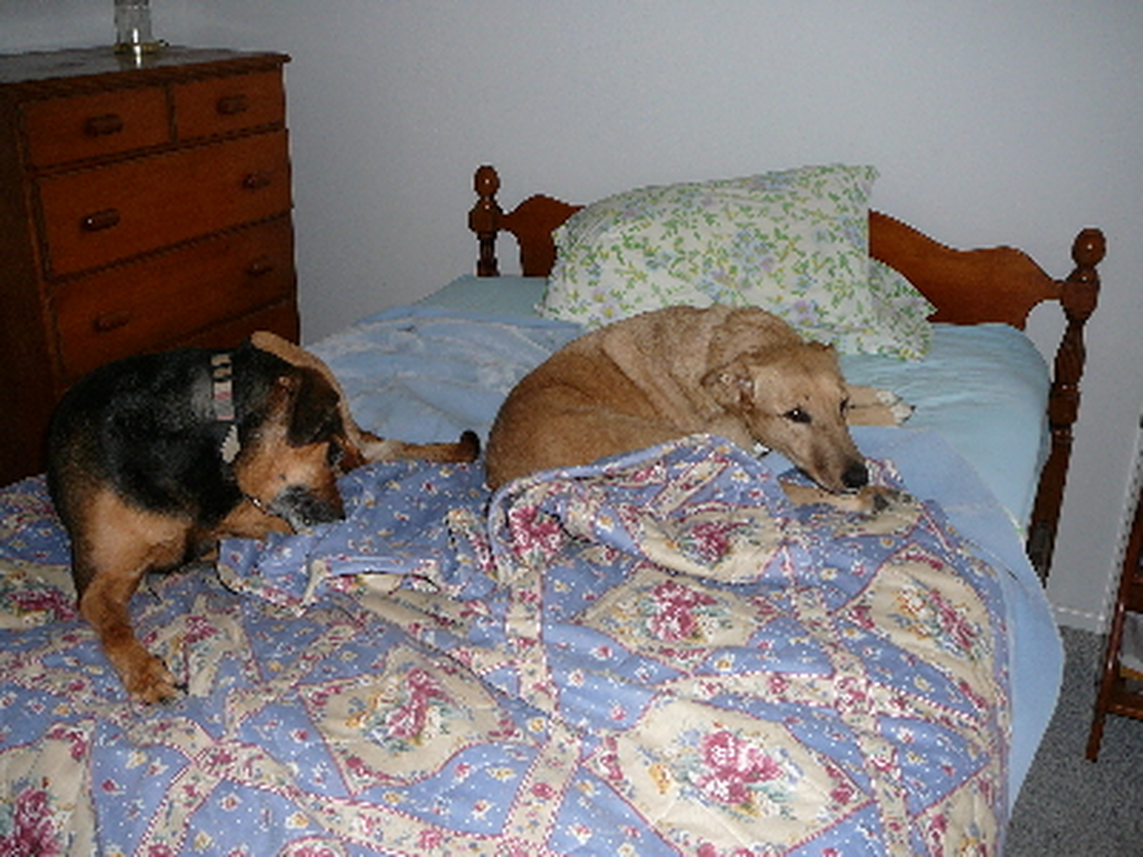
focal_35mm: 35
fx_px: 1156
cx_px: 572
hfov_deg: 52.6
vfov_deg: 40.7
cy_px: 428
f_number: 2.8
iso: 100
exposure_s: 1/30
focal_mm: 5.2
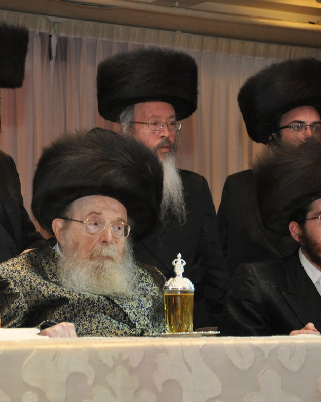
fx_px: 1259
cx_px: 73
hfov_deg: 14.5
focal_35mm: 106
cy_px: 196
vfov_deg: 18.1
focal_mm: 42
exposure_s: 1/60
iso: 800
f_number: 5.6
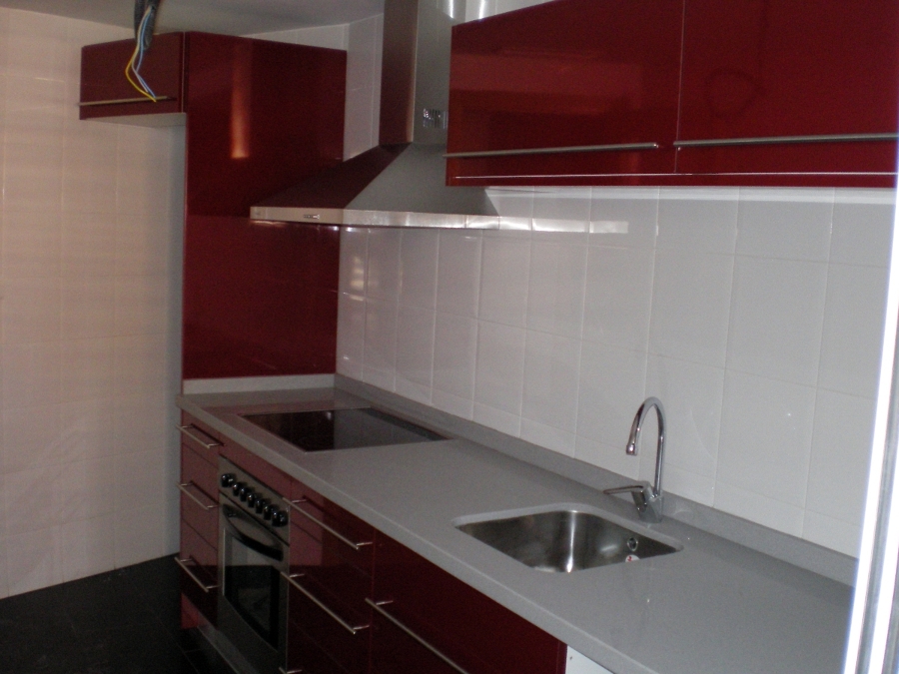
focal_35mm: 38
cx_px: 450
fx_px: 987
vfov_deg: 37.7
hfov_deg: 49.0
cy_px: 337
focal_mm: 6.3
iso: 400
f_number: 3.1
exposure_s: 1/30
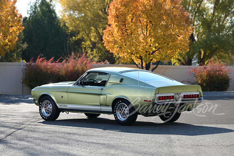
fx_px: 813
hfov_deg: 16.4
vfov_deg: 11.0
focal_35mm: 125
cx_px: 117
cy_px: 78
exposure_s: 1/200
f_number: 4
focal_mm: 125
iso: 100
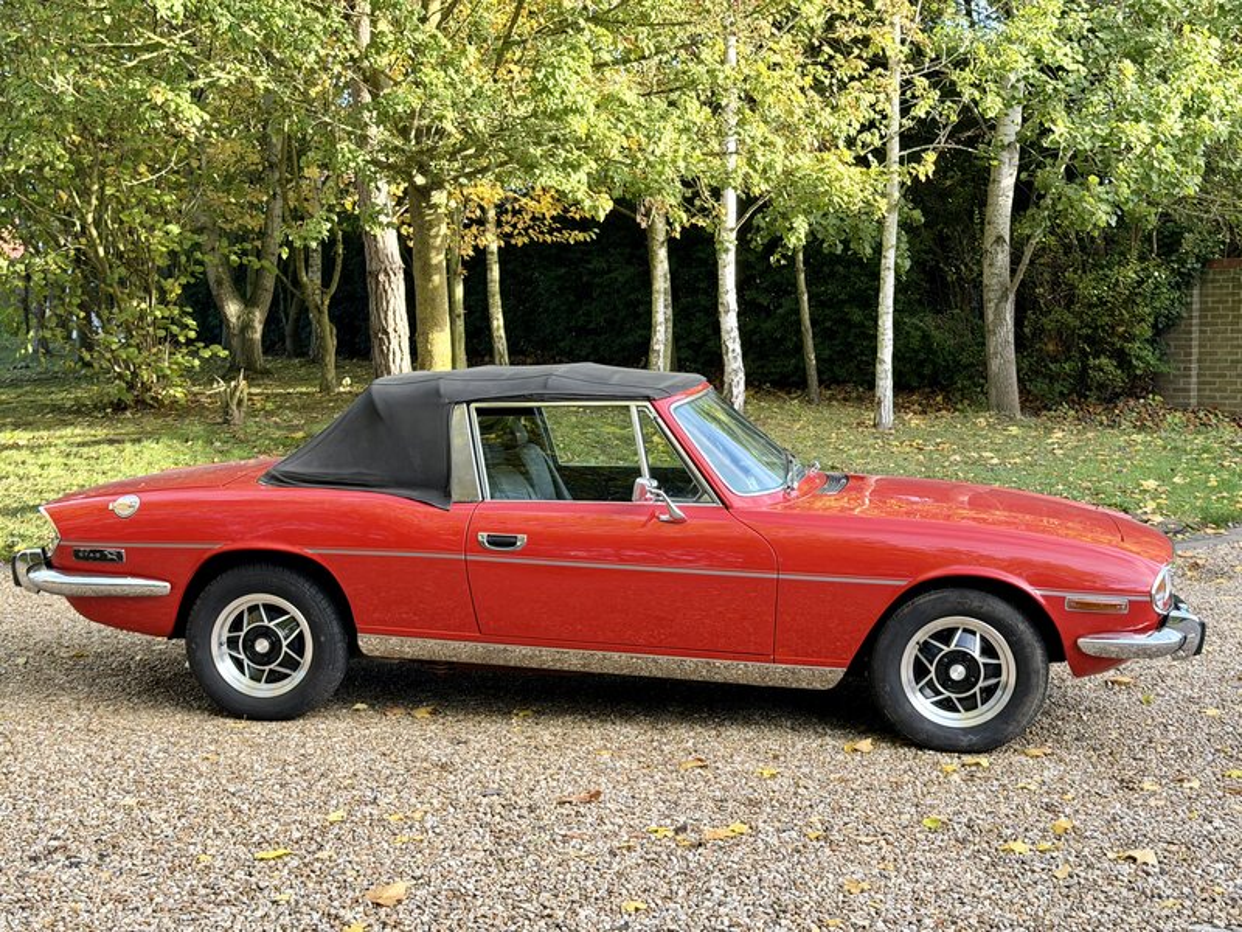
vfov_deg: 30.3
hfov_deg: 39.7
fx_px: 1722
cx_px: 621
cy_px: 466
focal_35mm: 48
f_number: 1.78
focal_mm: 6.76
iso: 64
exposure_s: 1/241
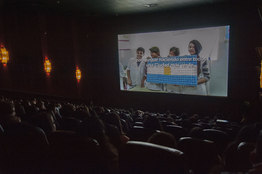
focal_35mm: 31
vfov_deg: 42.3
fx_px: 225
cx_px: 131
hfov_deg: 60.3
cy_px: 87
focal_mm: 31
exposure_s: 1/25
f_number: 5
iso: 6400
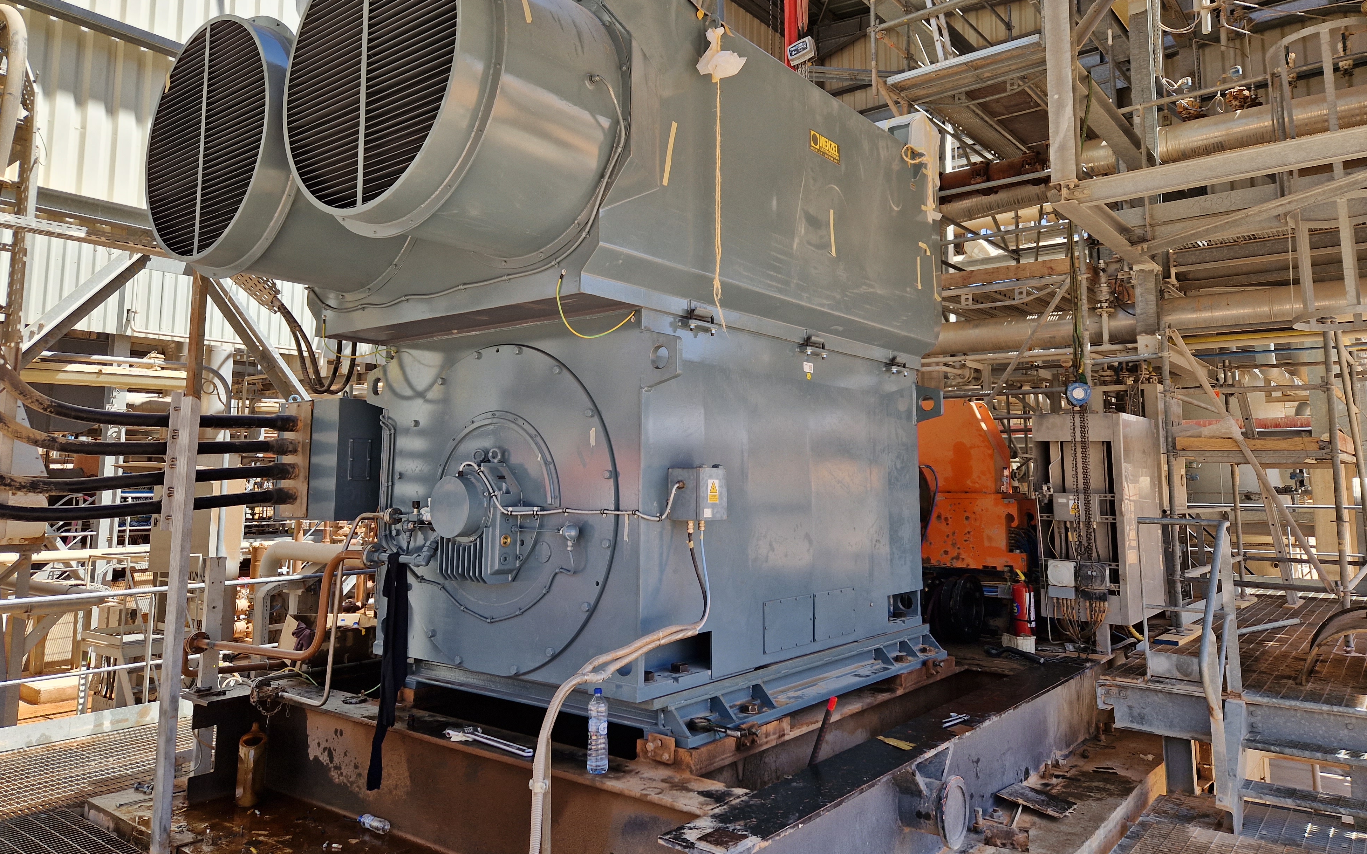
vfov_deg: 49.1
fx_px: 931
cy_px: 370
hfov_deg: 72.5
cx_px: 675
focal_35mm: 25
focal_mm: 5.4
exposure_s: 1/570
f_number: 1.8
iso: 50
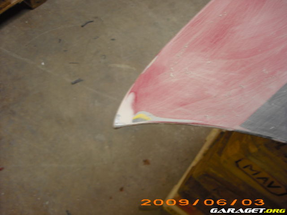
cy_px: 108
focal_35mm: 37
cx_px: 144
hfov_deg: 50.1
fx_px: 307
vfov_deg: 38.7
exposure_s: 1/10
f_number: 2.7
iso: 100
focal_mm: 6.2
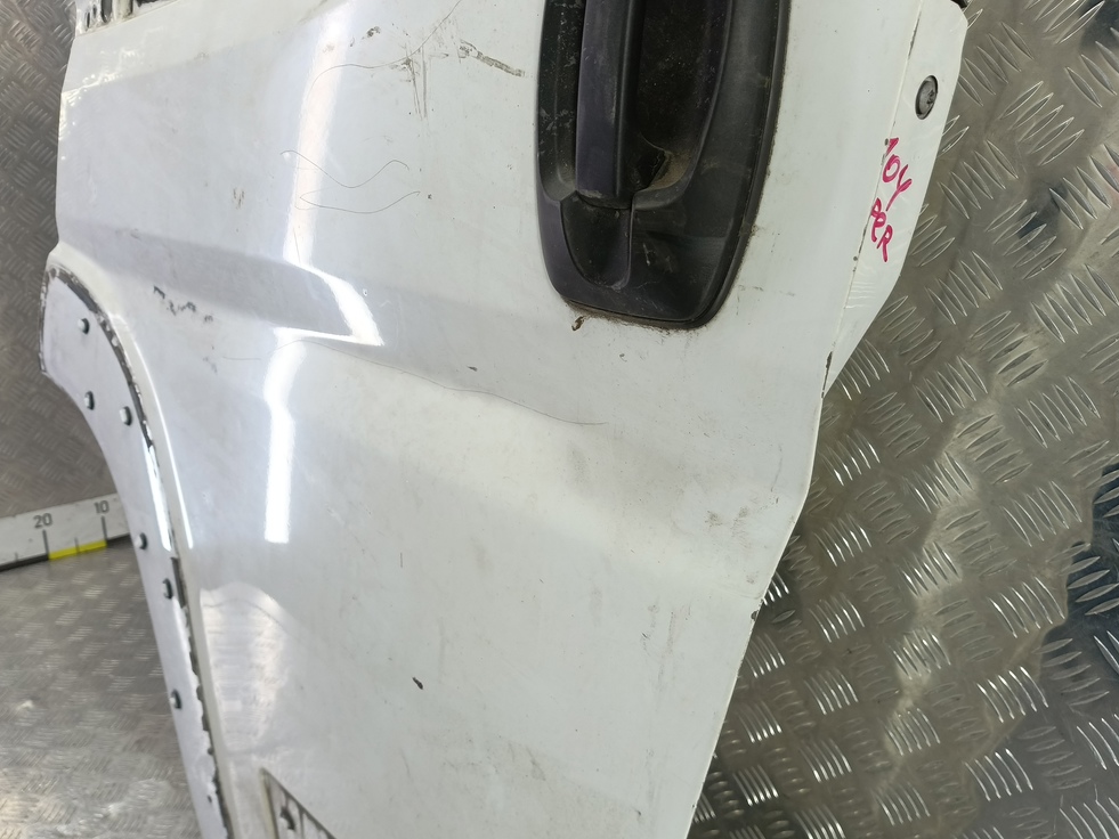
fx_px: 776
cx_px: 575
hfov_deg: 71.6
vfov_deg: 56.8
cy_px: 420
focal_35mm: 24
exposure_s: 1/50
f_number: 1.6
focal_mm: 4.11
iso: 116
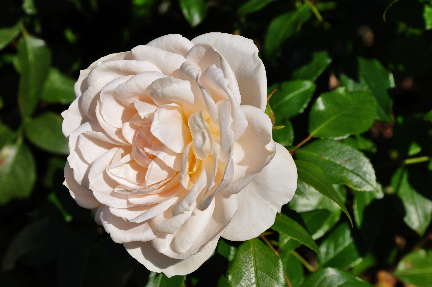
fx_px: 1618
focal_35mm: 135
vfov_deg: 10.1
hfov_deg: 15.2
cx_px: 216
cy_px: 144
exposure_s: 1/500
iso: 200
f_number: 11
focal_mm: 90
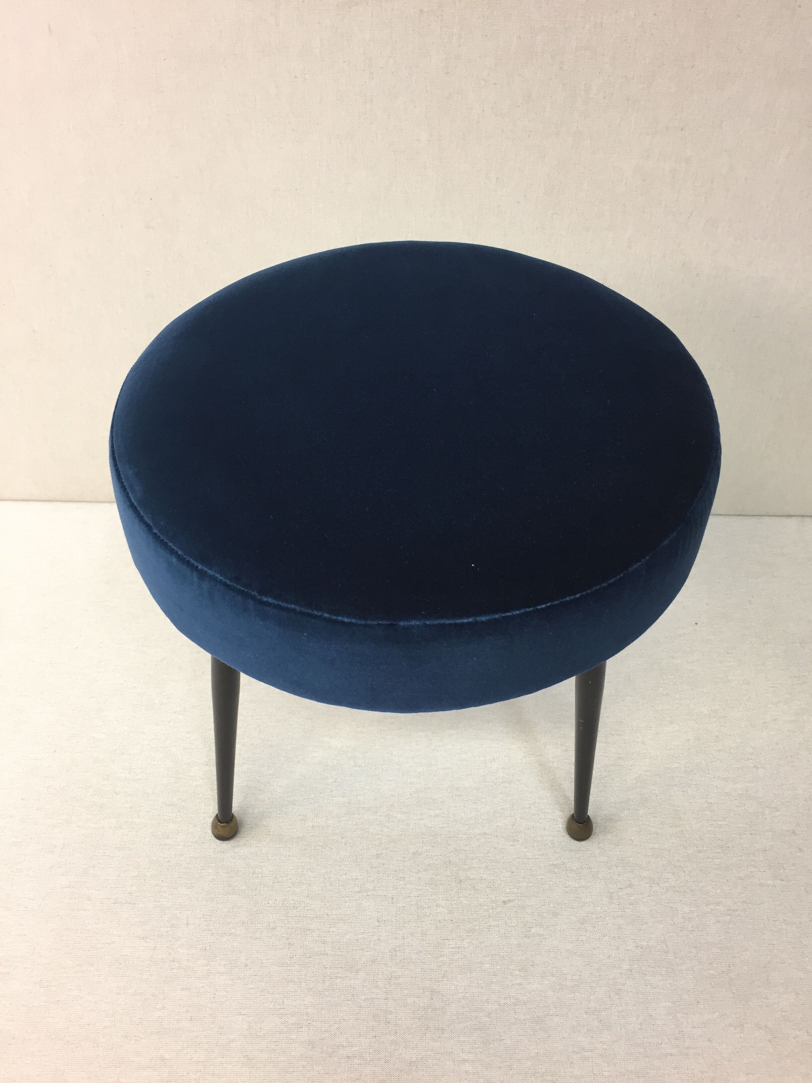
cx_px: 406
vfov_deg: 61.7
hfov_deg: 48.2
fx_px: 907
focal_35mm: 29
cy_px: 542
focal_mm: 4.15
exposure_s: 1/33
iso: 80
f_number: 2.2
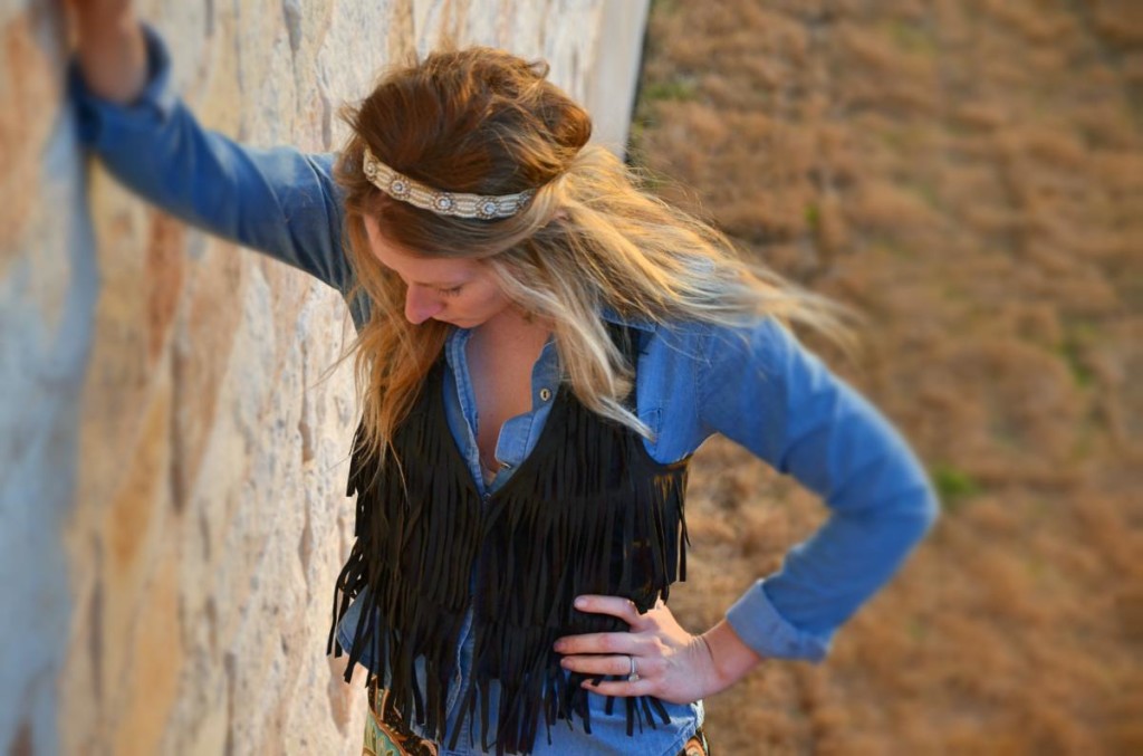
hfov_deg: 13.1
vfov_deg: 8.7
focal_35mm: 158
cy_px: 378
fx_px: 4987
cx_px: 572
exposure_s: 1/250
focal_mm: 105
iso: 400
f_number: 5.6
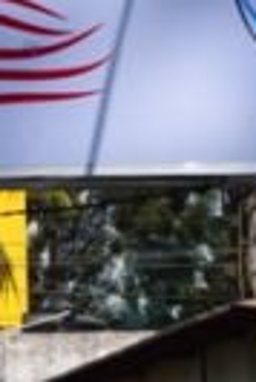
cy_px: -207
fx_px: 5073
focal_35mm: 477
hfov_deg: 2.9
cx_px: 207
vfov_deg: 4.3
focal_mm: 55
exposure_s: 1/500
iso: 220
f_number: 11
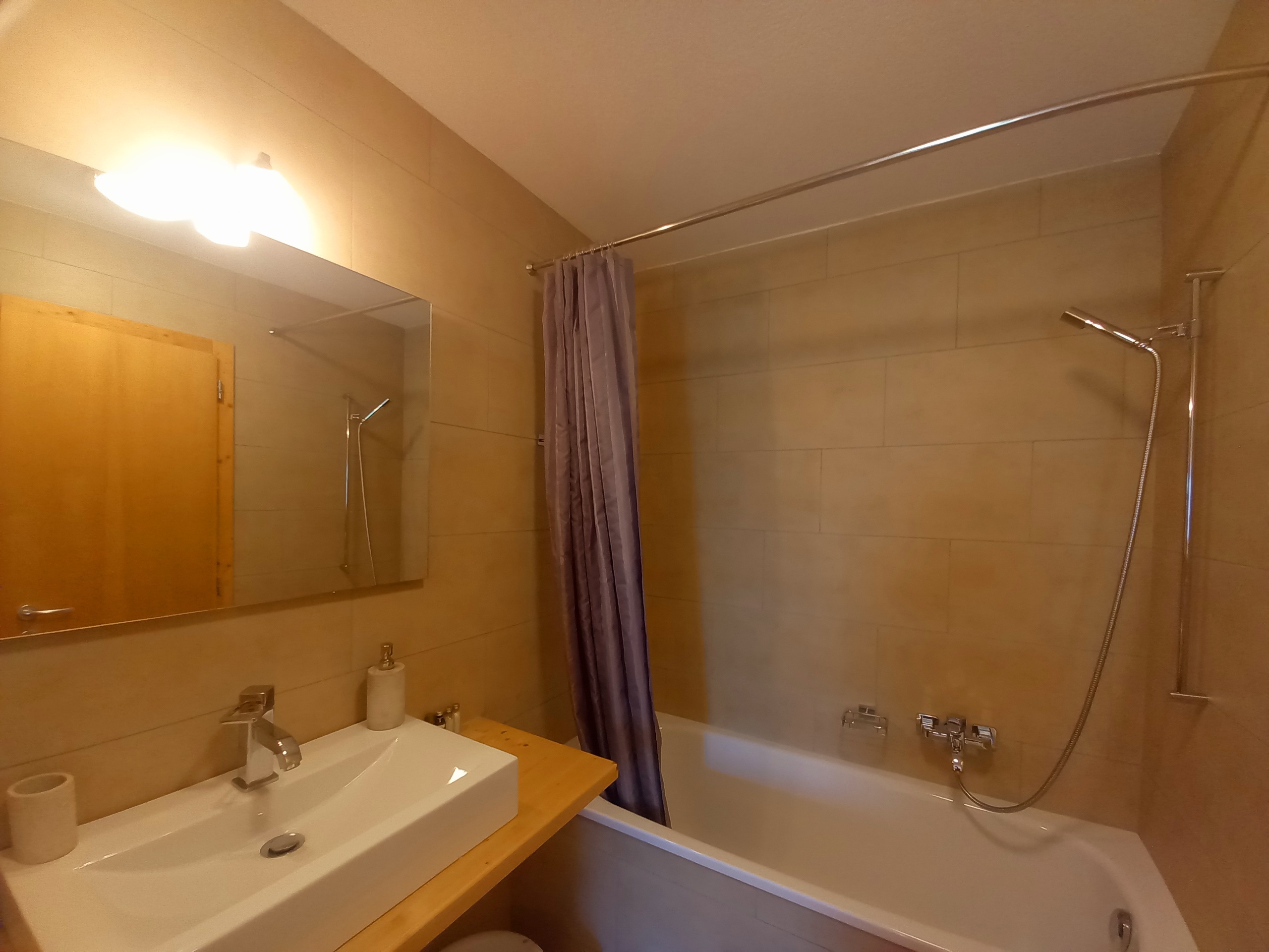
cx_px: 634
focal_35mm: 13
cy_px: 476
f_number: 2.2
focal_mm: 1.42
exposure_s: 1/25
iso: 200
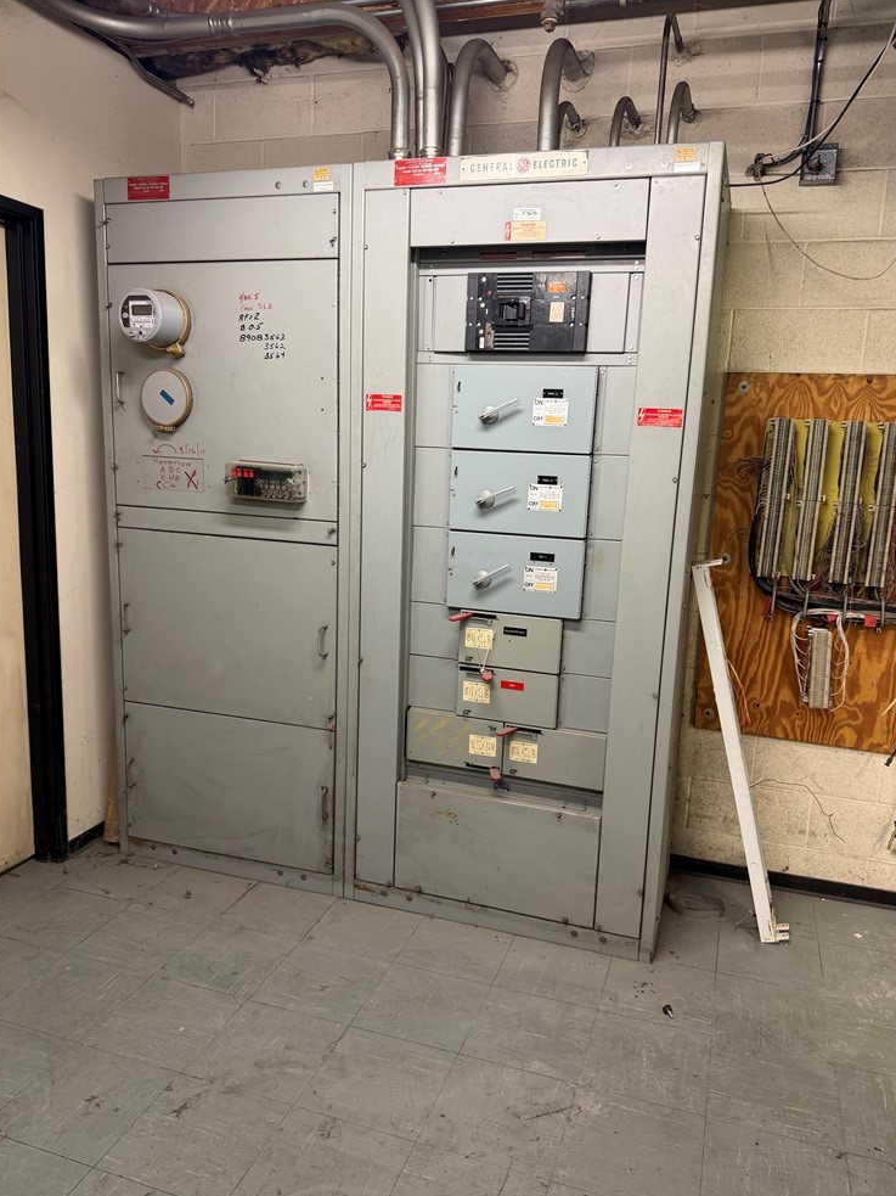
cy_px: 611
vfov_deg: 69.4
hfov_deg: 54.9
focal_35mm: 25
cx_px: 458
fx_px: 863
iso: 160
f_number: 1.78
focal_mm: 6.76
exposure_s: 1/60
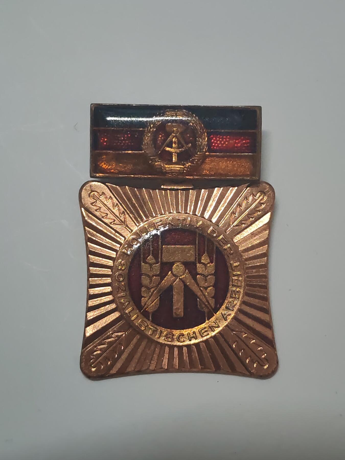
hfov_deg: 21.6
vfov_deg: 28.6
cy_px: 230
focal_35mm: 68
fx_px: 904
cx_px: 172
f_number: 1.95
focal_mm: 5.52
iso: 800
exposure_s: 1/50
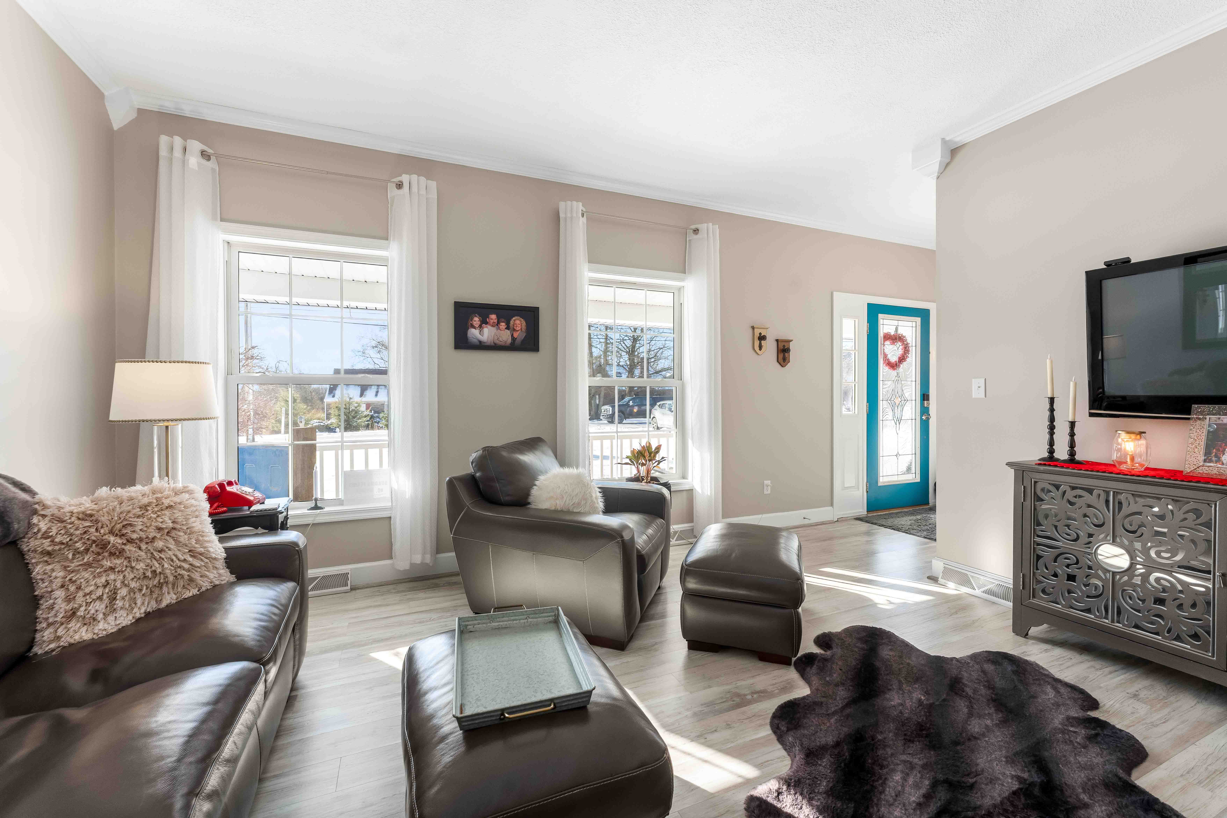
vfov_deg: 81.2
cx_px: 614
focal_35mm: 14
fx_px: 477
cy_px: 409
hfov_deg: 104.3
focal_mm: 14
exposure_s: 1/200
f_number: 7.1
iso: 640
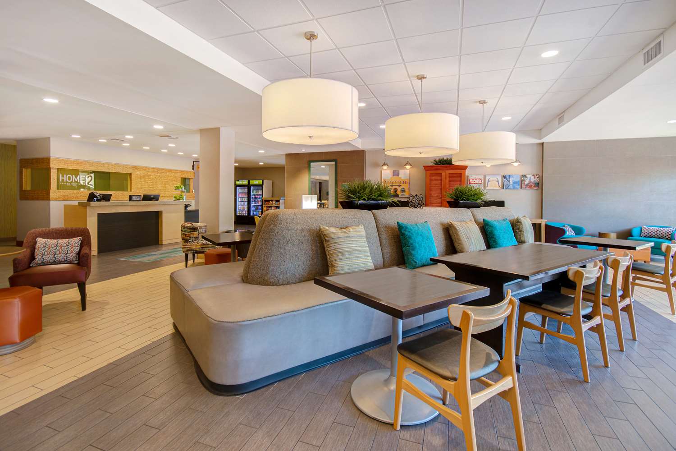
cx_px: 338
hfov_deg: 100.4
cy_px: 226
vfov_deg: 77.3
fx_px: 282
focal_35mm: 15
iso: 250
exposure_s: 1/15
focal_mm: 10
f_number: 7.1
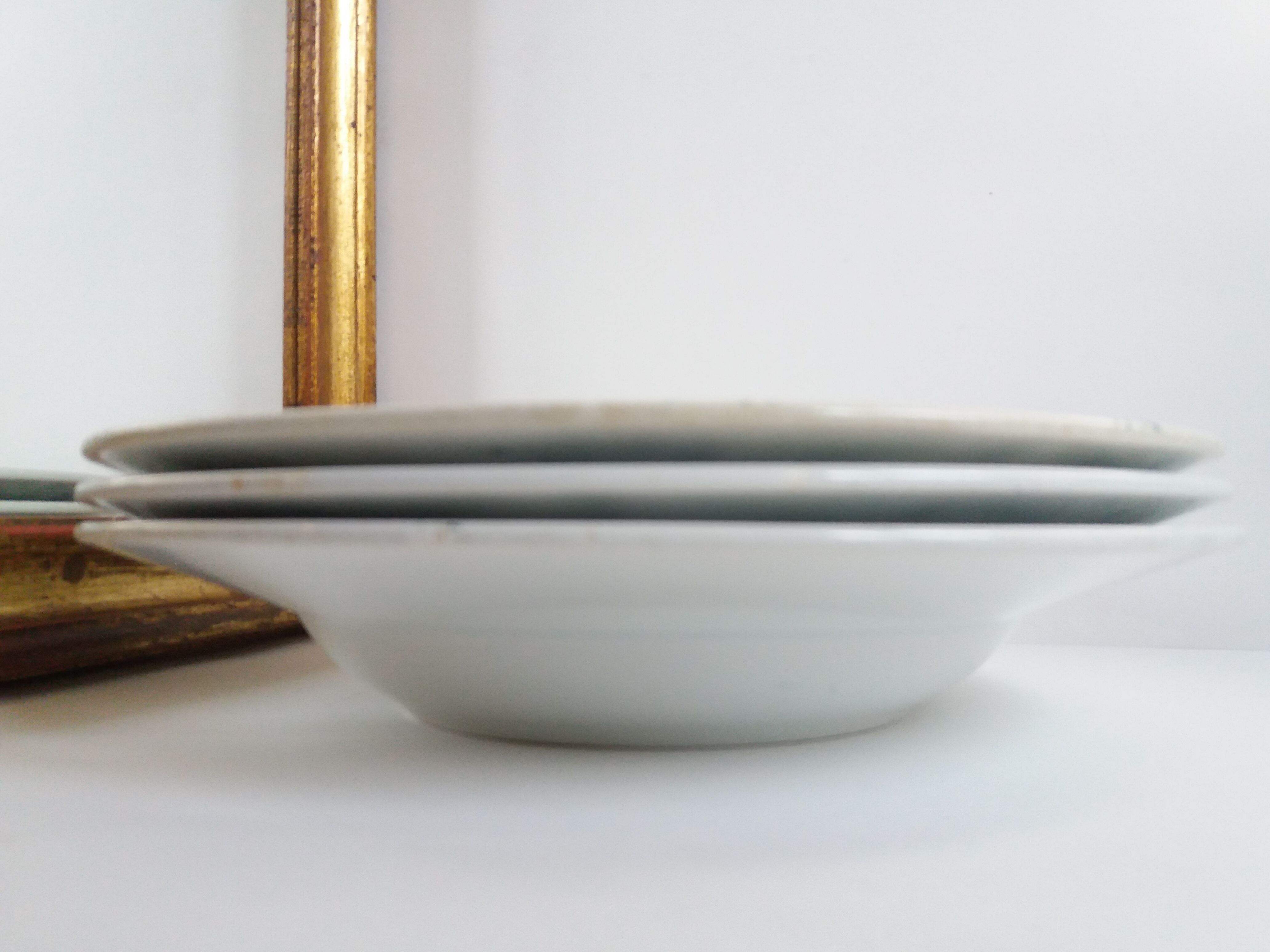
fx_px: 1027
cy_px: 476
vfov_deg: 49.7
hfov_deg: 63.4
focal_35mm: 28
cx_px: 635
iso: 200
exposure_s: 1/169
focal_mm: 3.7
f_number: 1.9
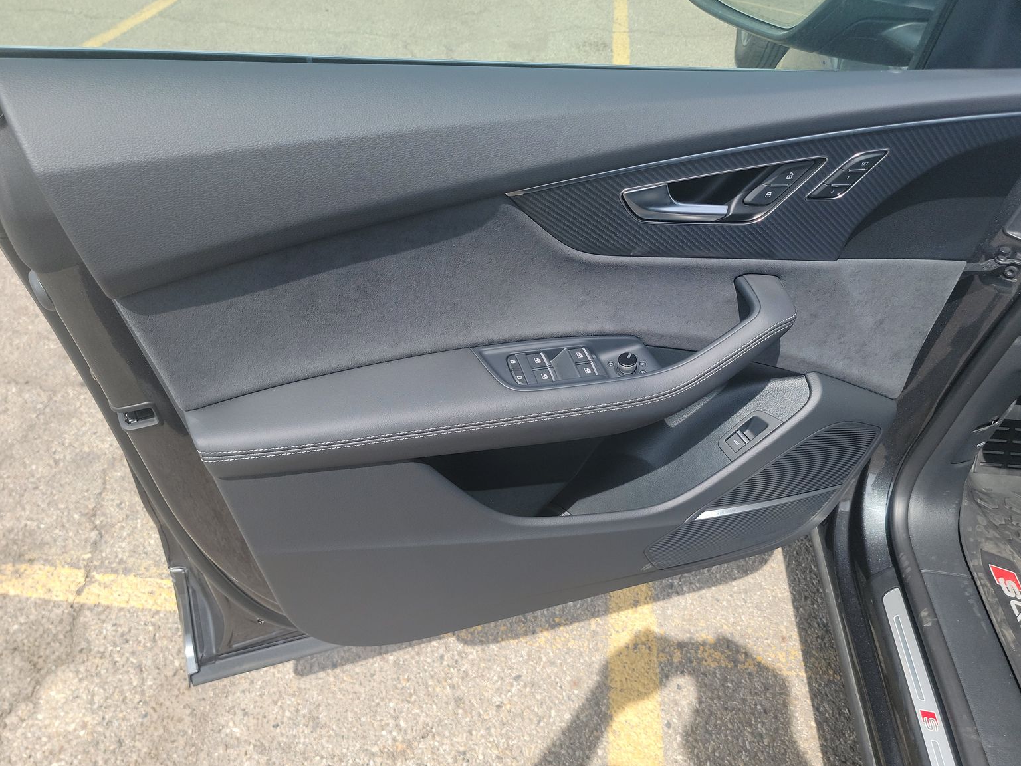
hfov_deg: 69.4
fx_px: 737
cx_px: 499
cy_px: 396
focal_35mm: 25
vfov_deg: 54.9
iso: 50
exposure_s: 1/409
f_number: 1.8
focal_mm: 6.7
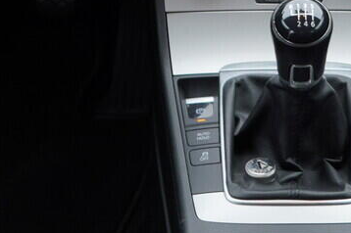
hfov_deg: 14.1
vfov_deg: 9.3
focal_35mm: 145
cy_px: -75
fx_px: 1412
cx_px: 295
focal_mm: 24
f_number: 3.2
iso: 125
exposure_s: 1/40
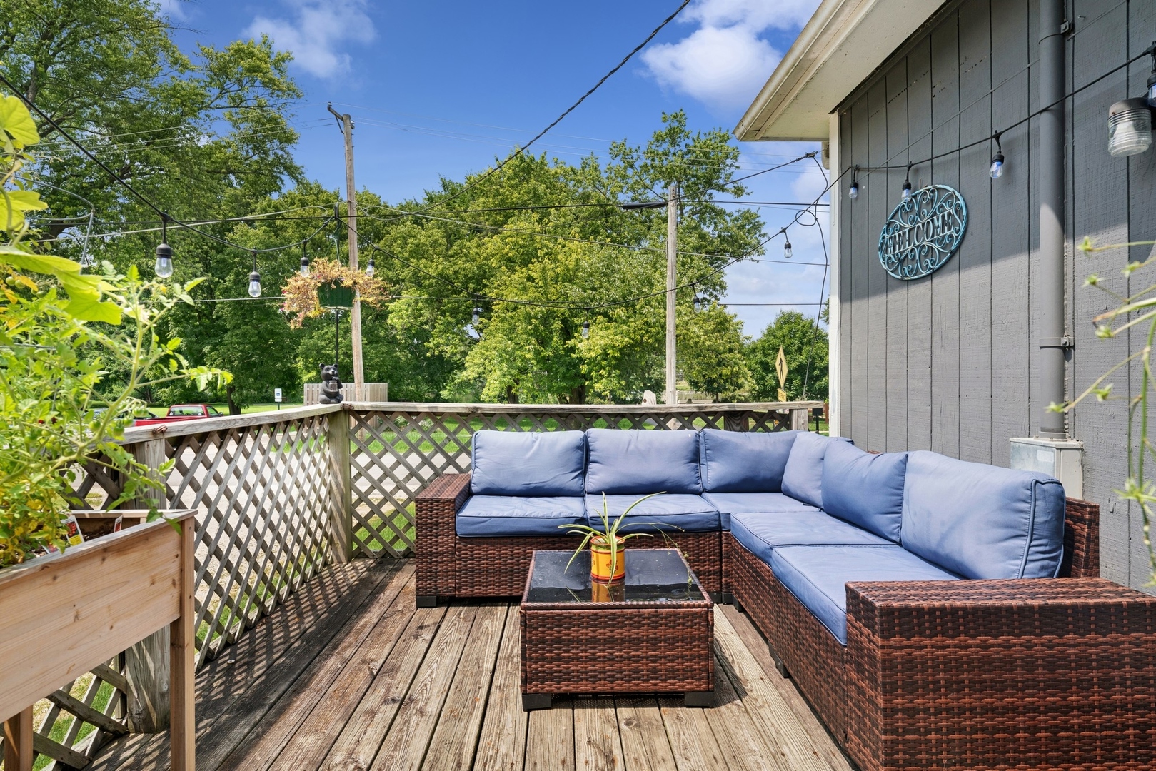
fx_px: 610
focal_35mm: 19
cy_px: 386
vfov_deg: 64.6
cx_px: 578
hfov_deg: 86.9
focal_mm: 19
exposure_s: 1/320
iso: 200
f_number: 8
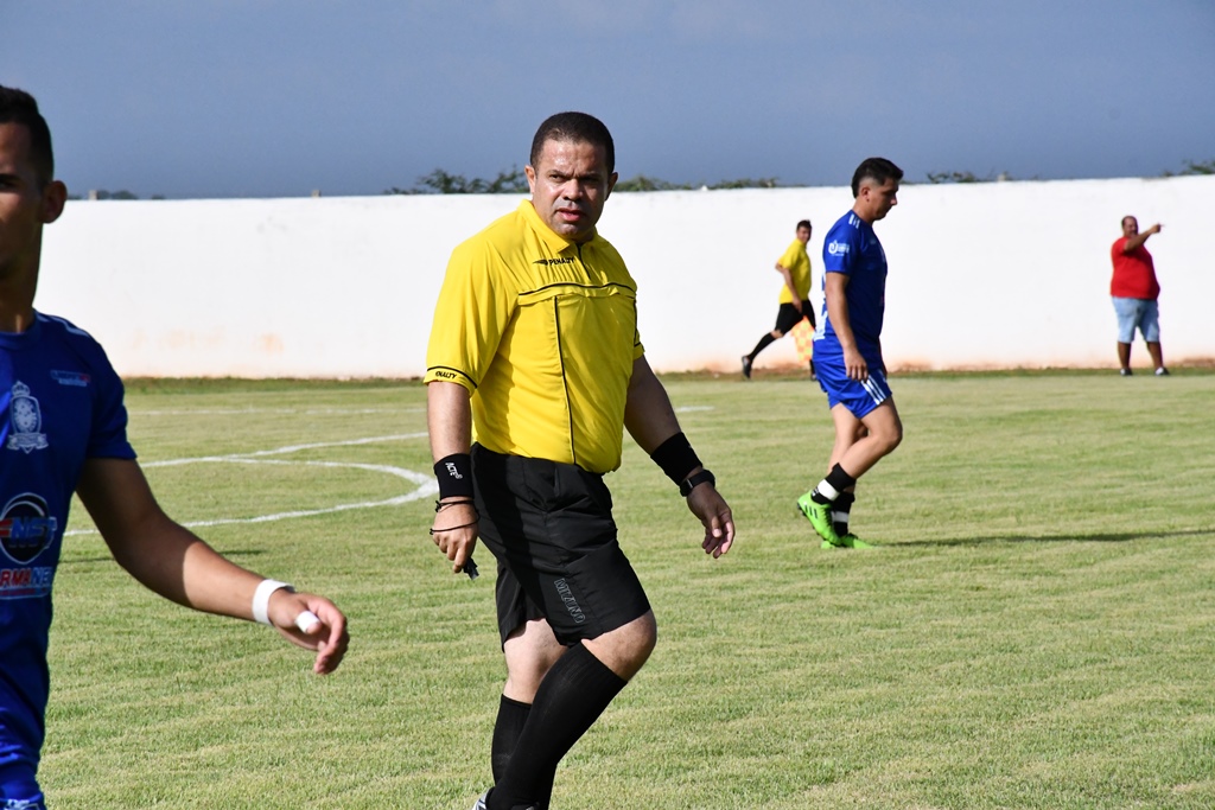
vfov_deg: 6.5
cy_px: 405
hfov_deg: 9.8
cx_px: 608
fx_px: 7088
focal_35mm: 210
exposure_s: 1/8000
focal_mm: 140
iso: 3200
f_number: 11
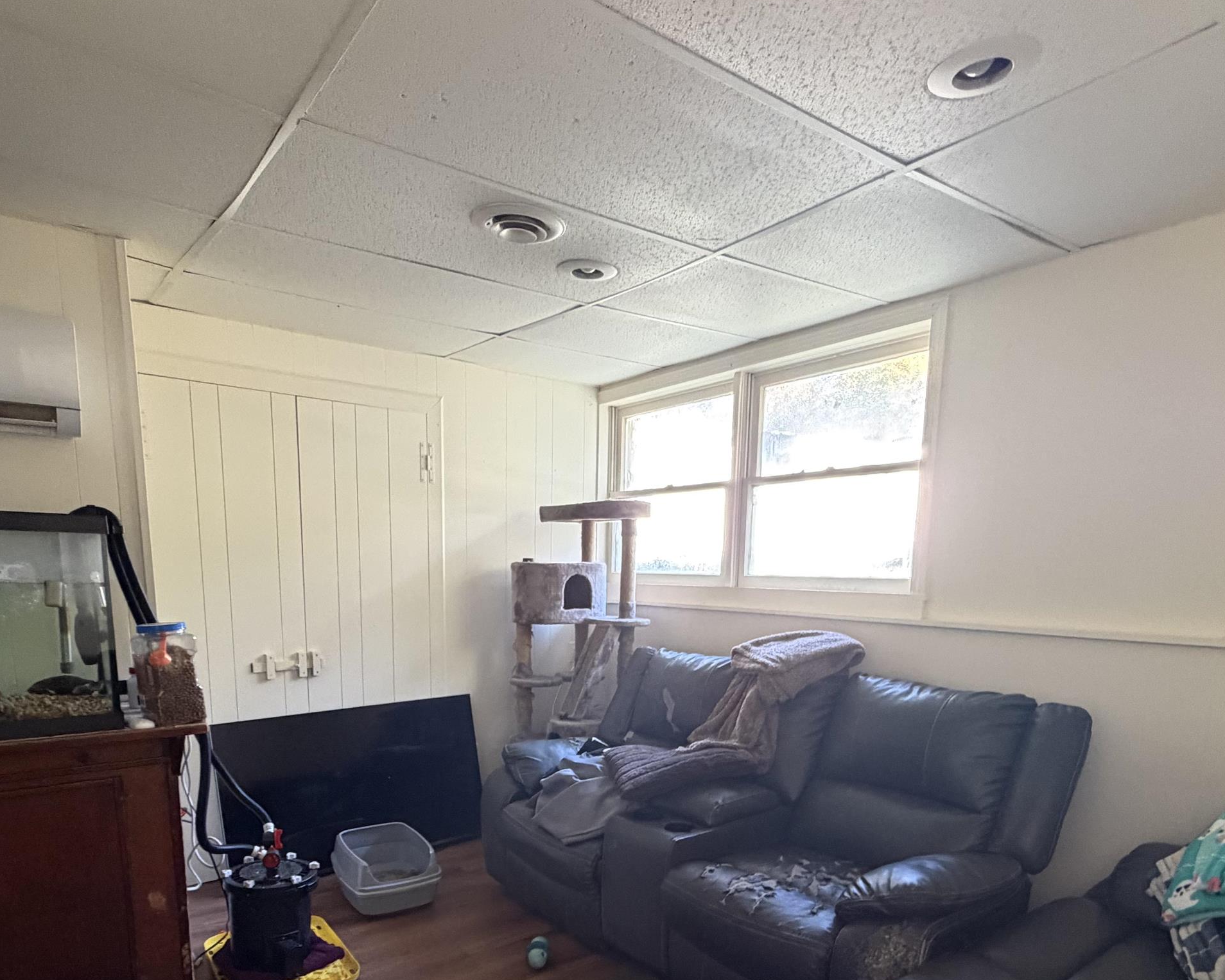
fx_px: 798
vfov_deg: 60.6
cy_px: 700
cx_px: 584
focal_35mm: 22
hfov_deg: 75.0
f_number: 2.2
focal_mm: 2.22
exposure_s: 1/60
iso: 400
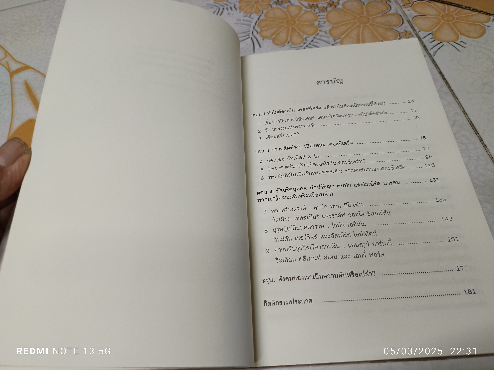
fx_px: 343
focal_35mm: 24
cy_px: 185
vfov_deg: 56.8
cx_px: 247
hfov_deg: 71.6
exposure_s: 1/50
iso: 874
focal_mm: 5.31
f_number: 1.7
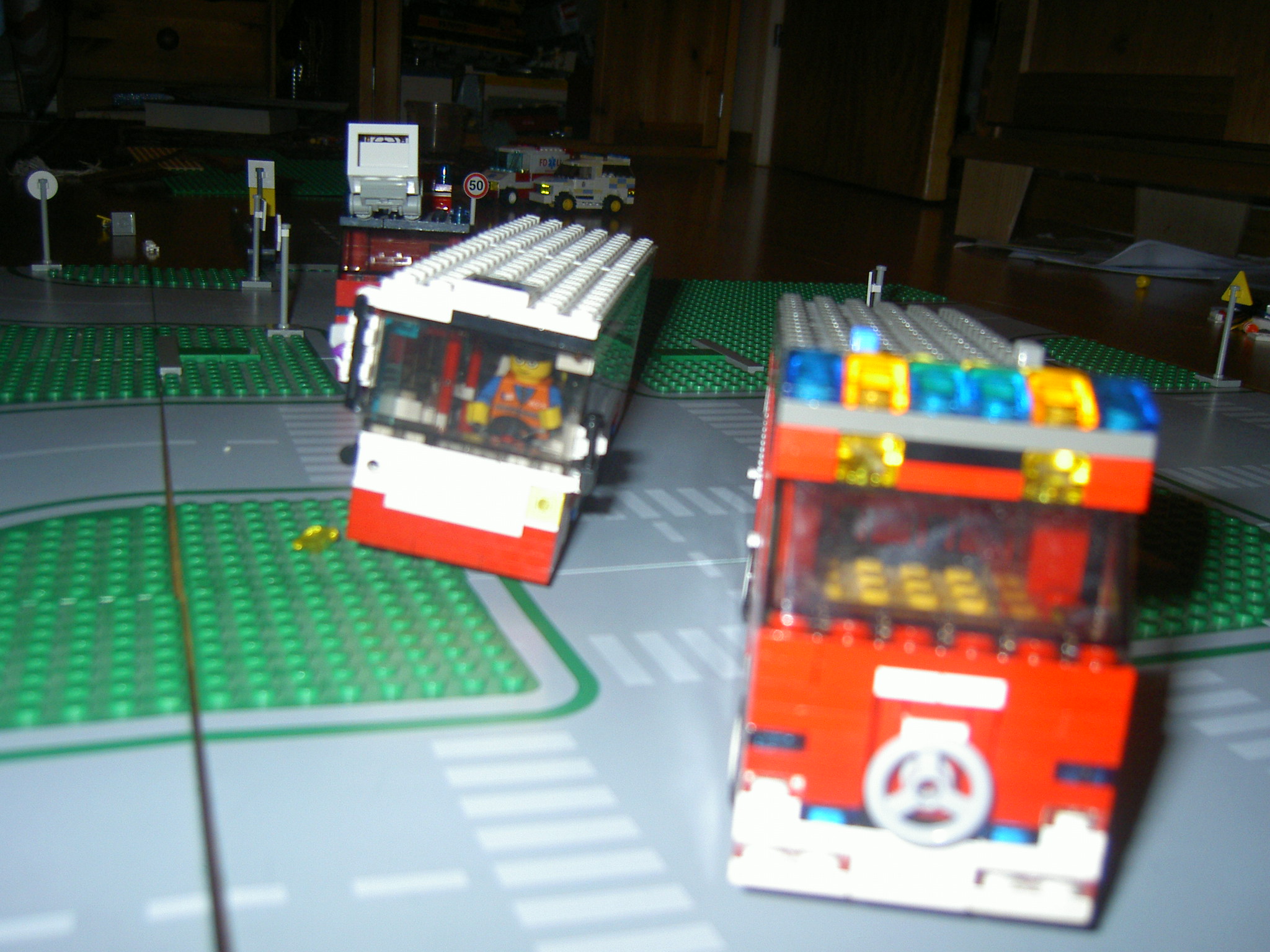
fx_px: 1247
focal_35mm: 34
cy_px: 476
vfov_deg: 41.8
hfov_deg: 54.0
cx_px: 635
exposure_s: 1/60
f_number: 2.8
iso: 100
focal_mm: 5.6
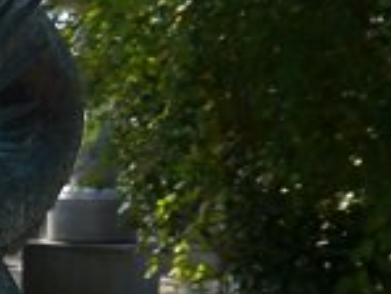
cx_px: -315
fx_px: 1368
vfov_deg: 12.1
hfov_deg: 14.3
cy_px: 291
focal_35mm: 121
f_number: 5
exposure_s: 1/250
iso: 160
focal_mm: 15
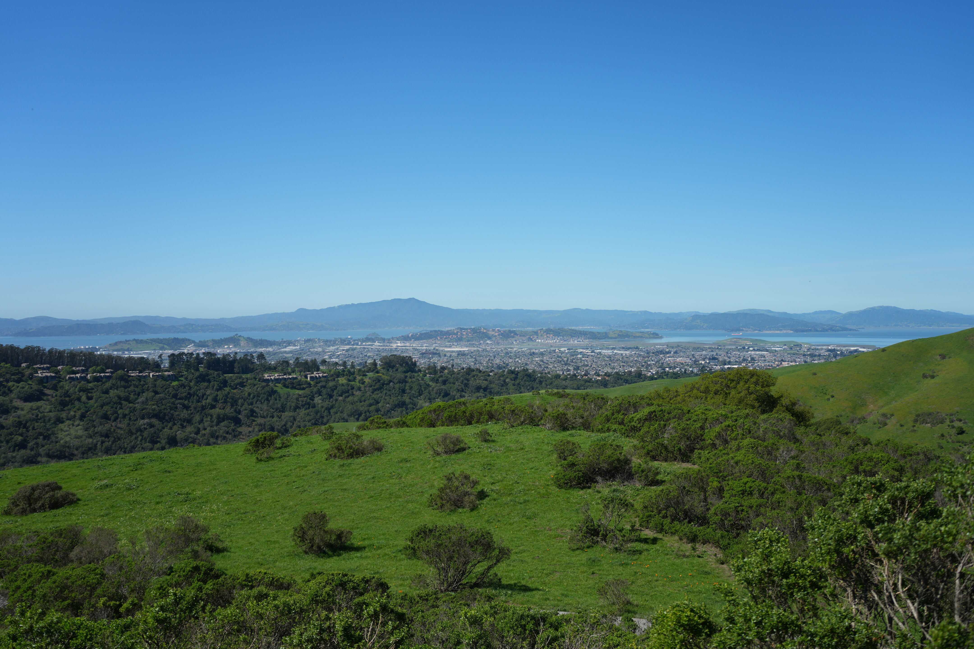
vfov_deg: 38.9
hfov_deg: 55.8
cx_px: 487
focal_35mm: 34
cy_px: 324
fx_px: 920
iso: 100
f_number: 4.5
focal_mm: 34
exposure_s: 1/1000
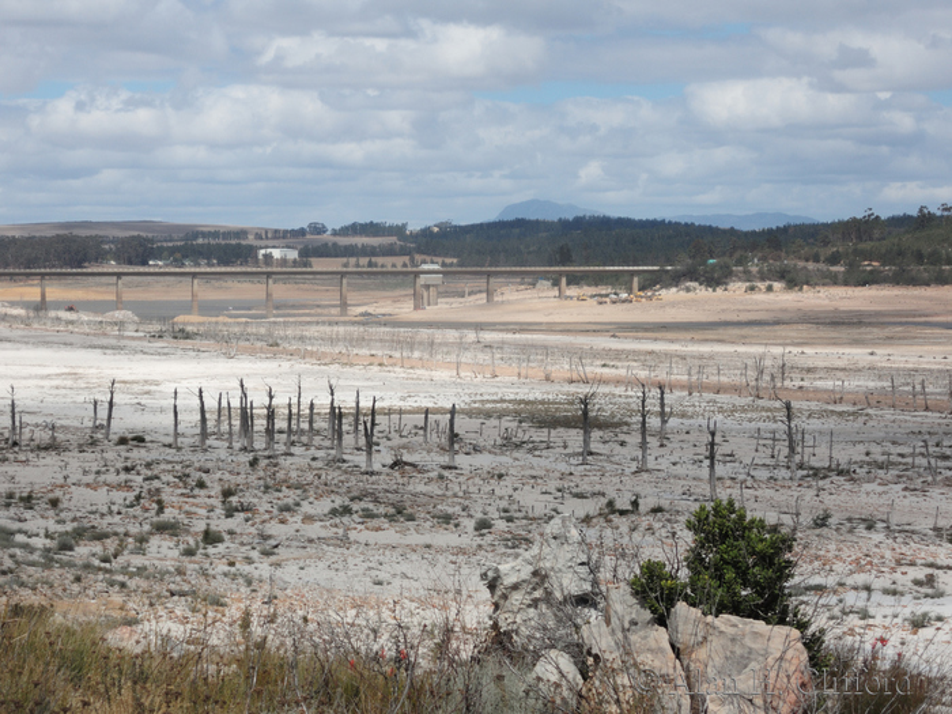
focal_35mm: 120
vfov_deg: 12.3
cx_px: 476
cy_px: 357
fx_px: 3300
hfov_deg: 16.4
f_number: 5.6
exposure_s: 1/640
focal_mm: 25.5
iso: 100
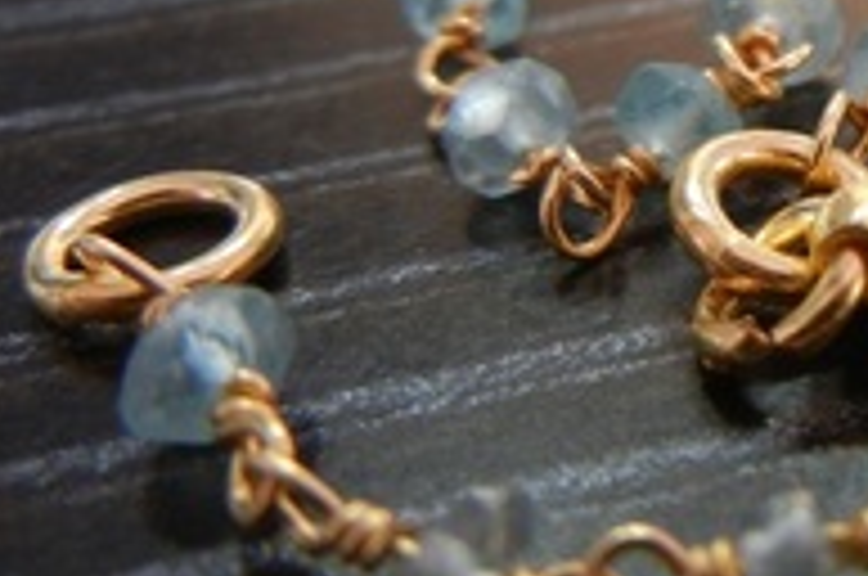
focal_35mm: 81
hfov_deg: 22.7
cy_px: 128
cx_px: 1088
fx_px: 1950
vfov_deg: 16.7
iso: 400
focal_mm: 5.4
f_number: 3.5
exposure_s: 1/11.1
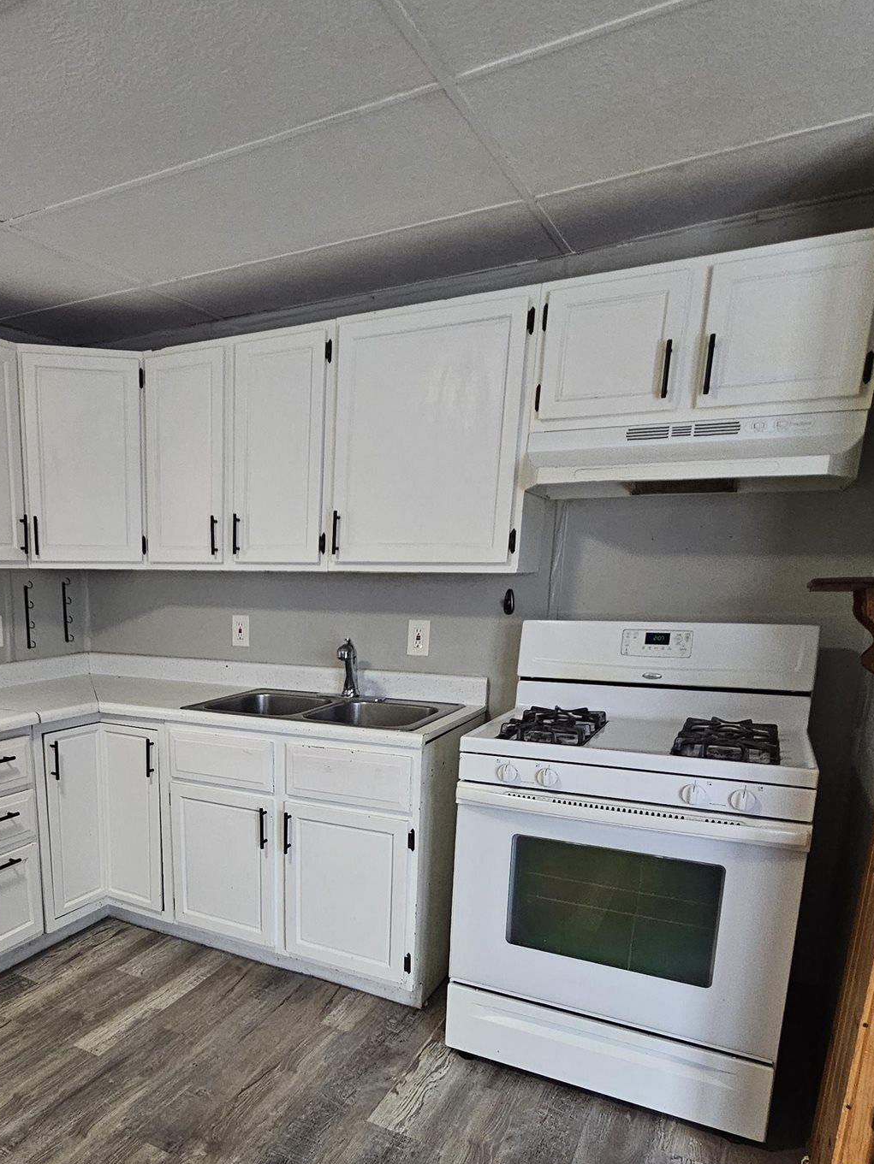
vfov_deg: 74.7
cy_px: 747
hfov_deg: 58.4
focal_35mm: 22
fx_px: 741
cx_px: 234
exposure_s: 1/60
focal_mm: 2.2
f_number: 2.2
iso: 320
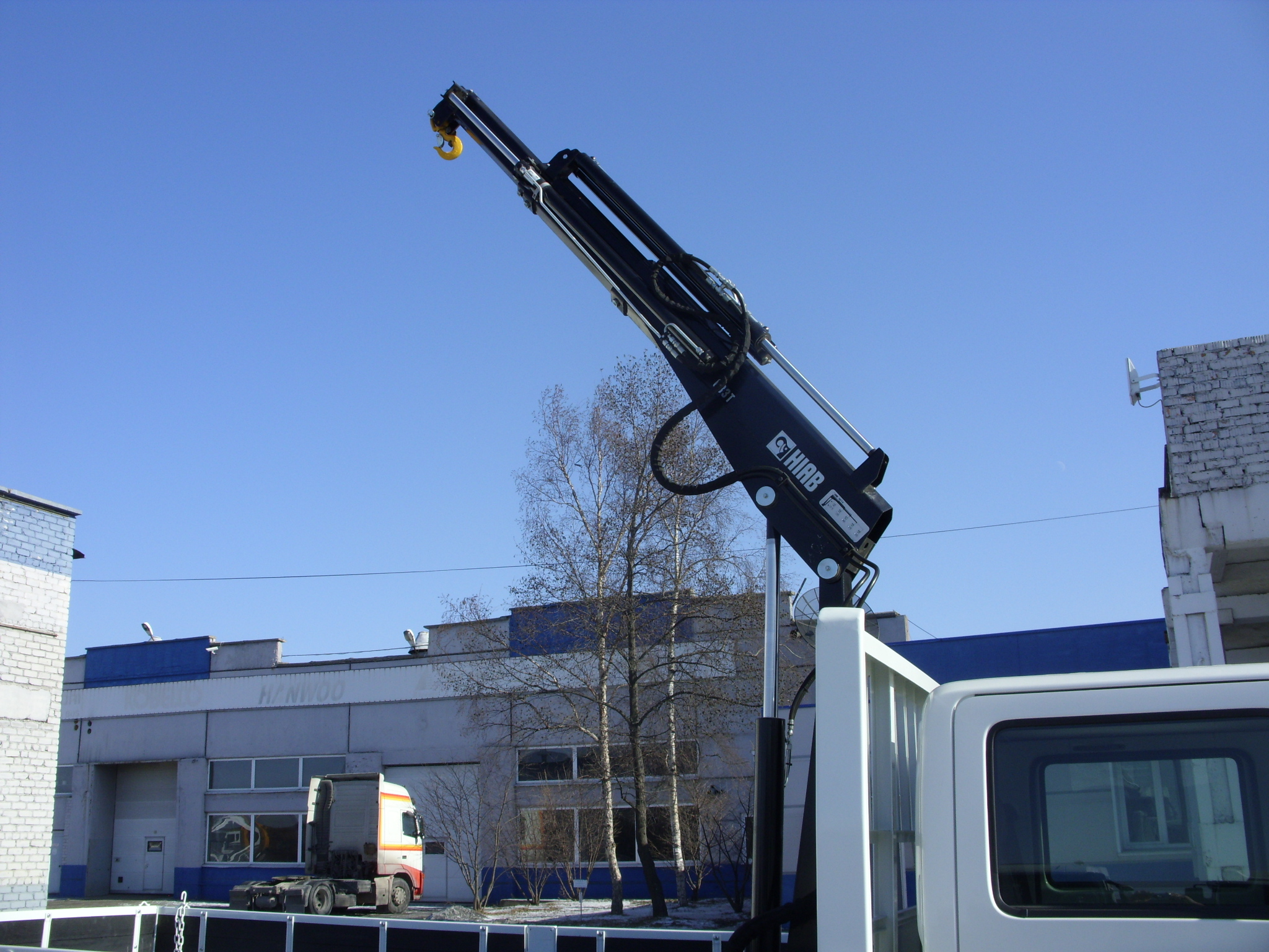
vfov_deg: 37.7
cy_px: 476
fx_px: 1393
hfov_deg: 49.0
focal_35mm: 38
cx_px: 634
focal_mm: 6.3
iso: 50
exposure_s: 1/458
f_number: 4.9
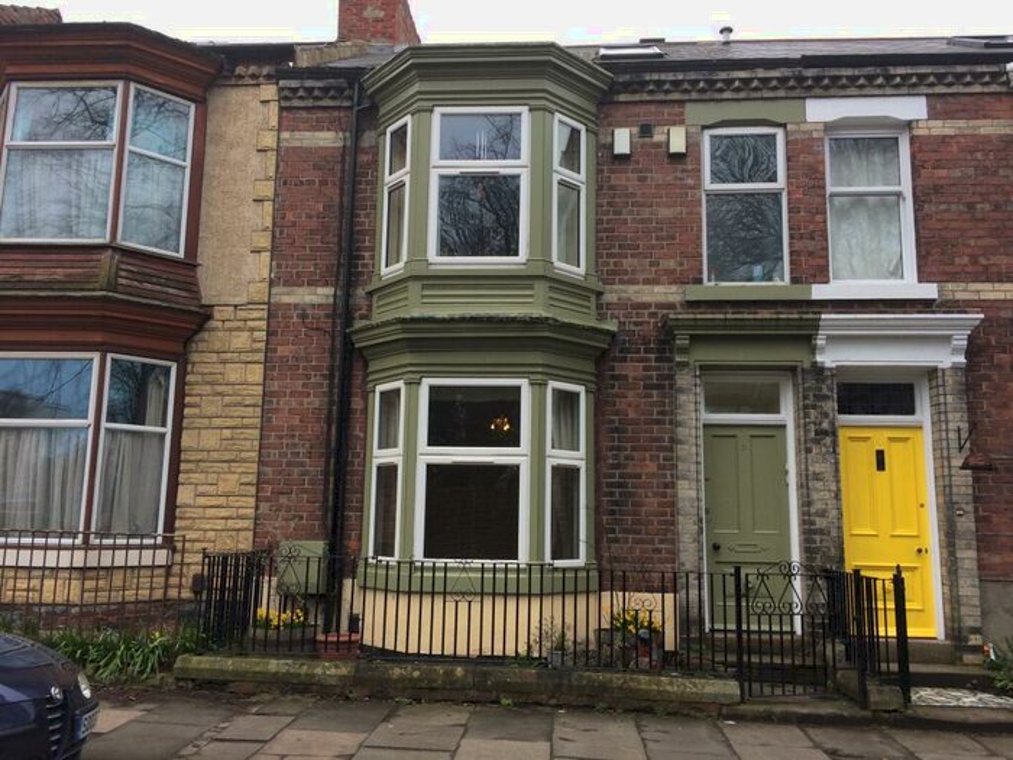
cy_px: 380
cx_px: 506
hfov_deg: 61.7
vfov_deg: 48.2
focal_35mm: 29
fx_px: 849
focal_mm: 4.15
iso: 32
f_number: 2.2
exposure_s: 1/222
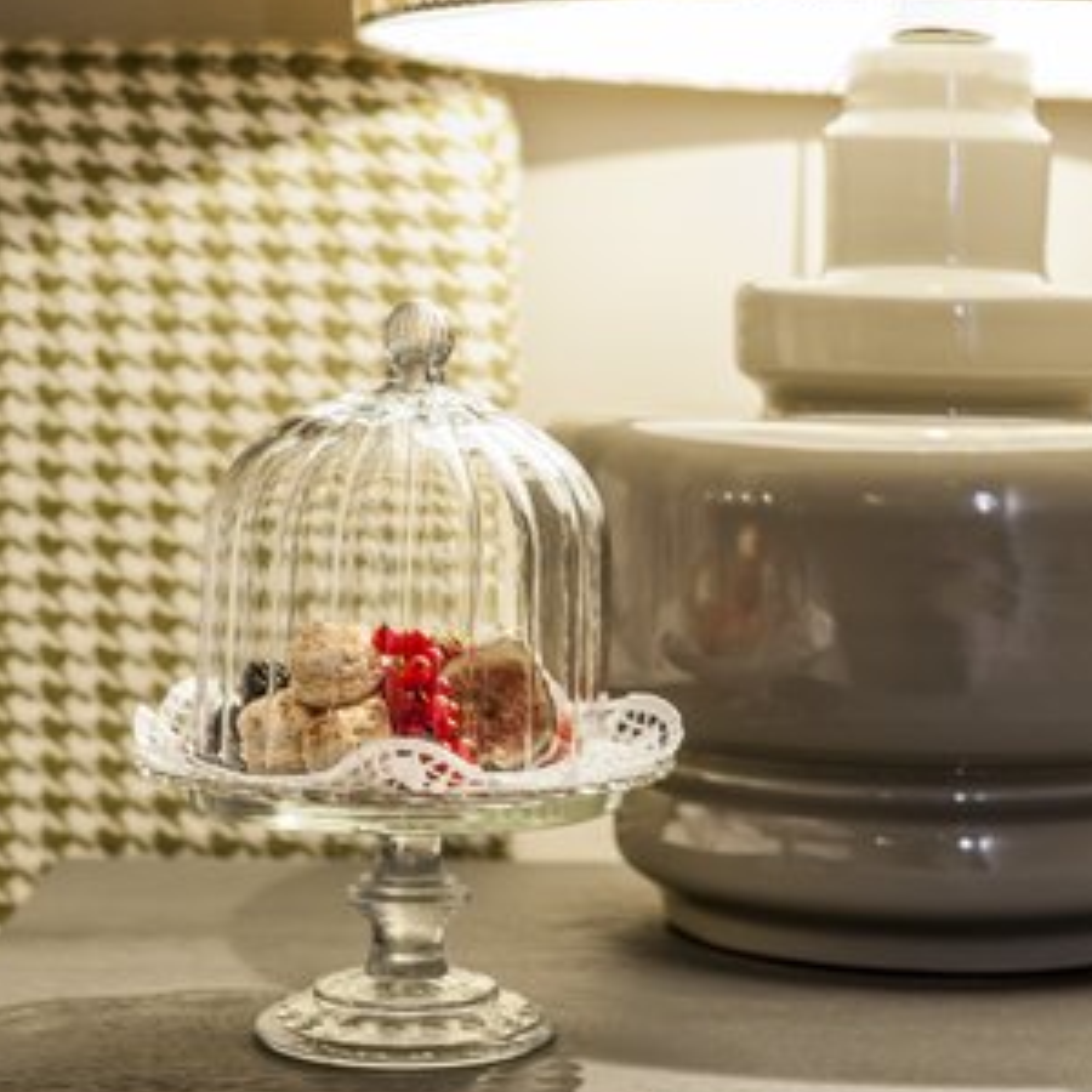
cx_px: 533
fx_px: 3391
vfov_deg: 18.3
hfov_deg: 18.3
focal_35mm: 95
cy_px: 506
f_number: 5
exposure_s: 1/20
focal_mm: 70
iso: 400
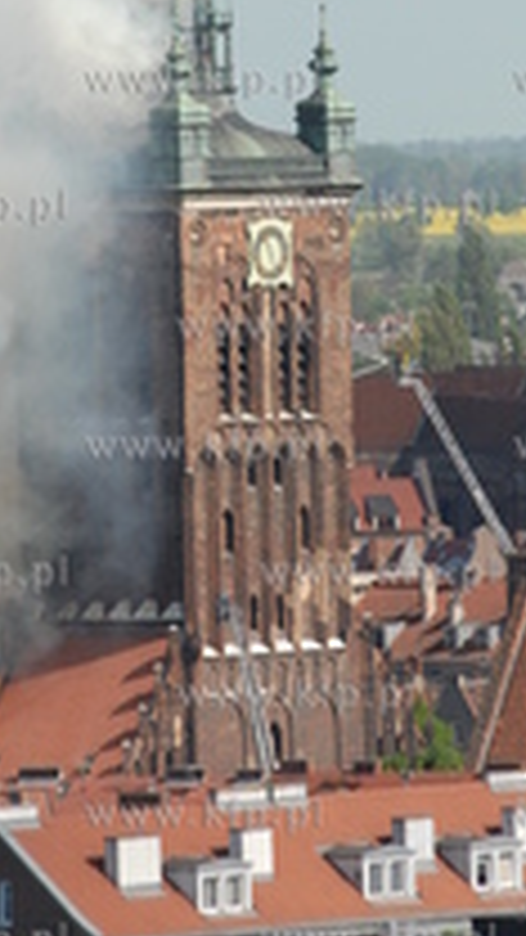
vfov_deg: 3.6
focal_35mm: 606
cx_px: 238
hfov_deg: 2.0
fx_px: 15026
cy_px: 198
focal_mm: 200
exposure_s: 1/500
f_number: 5
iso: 100
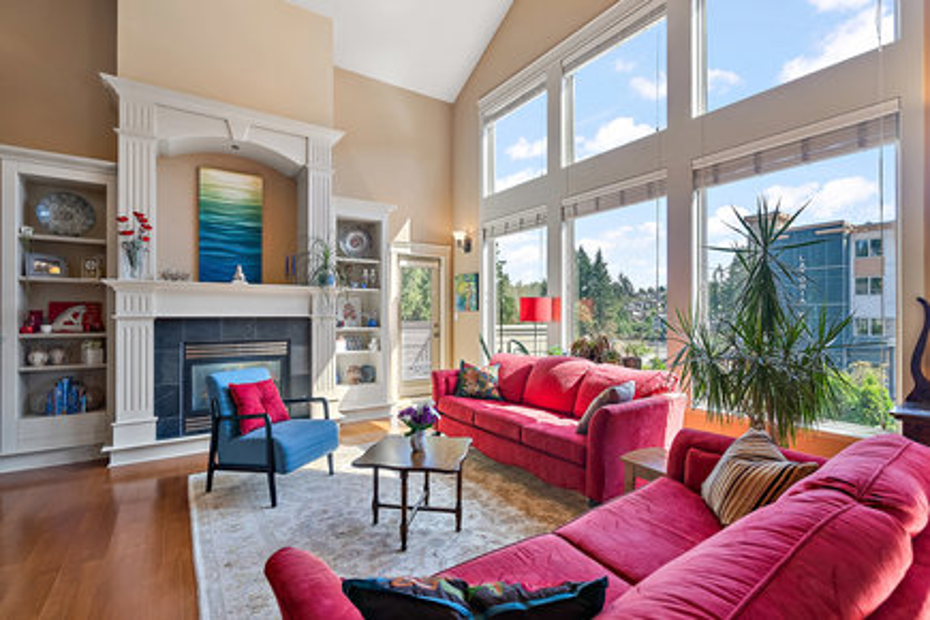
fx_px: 413
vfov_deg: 73.7
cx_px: 465
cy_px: 310
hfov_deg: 96.7
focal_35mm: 16
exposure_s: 1/30
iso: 400
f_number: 7.1
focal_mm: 16
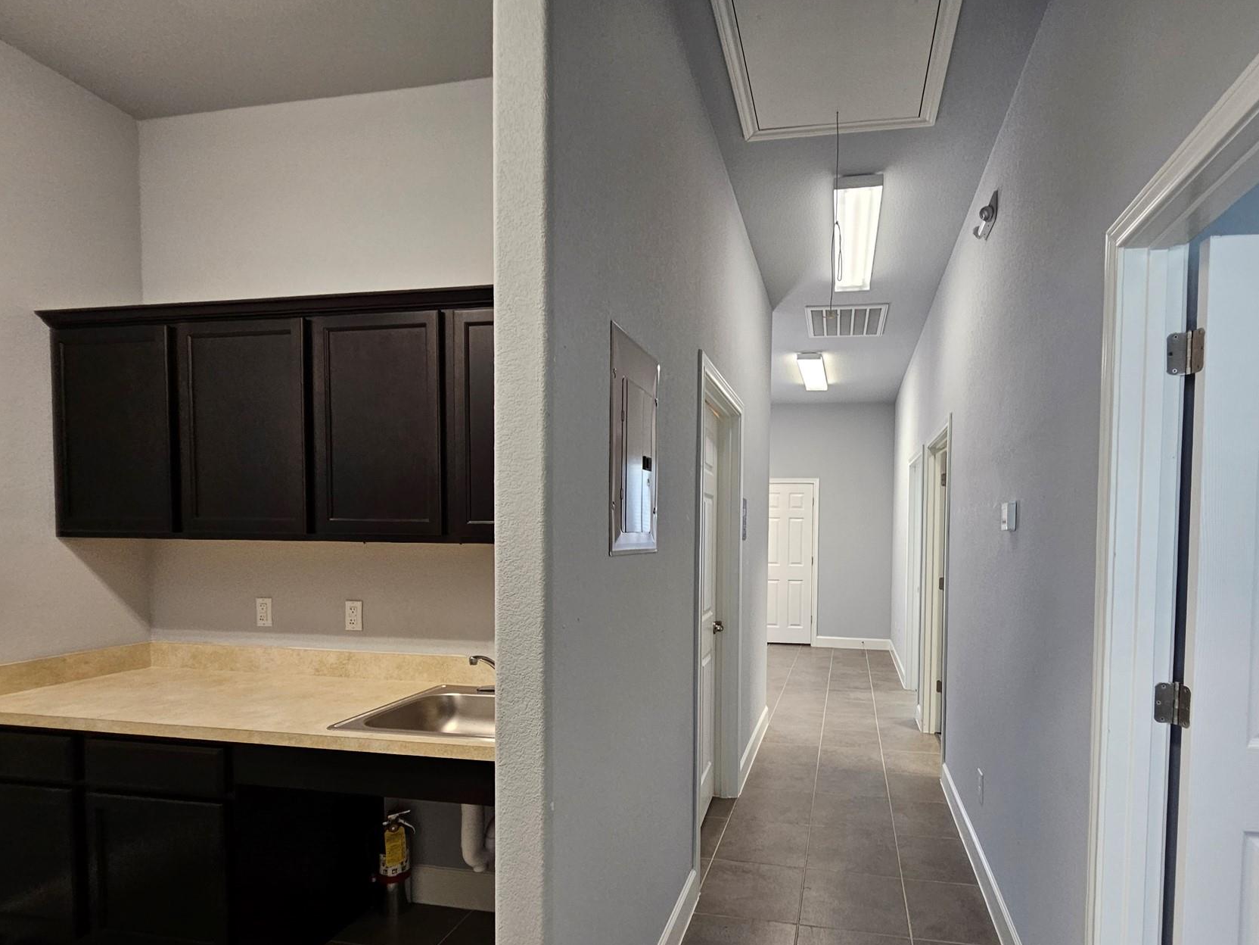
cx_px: 738
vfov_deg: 77.3
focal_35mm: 16
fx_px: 582
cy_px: 561
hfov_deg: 93.6
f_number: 2.2
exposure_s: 1/60
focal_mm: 2.2
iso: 200
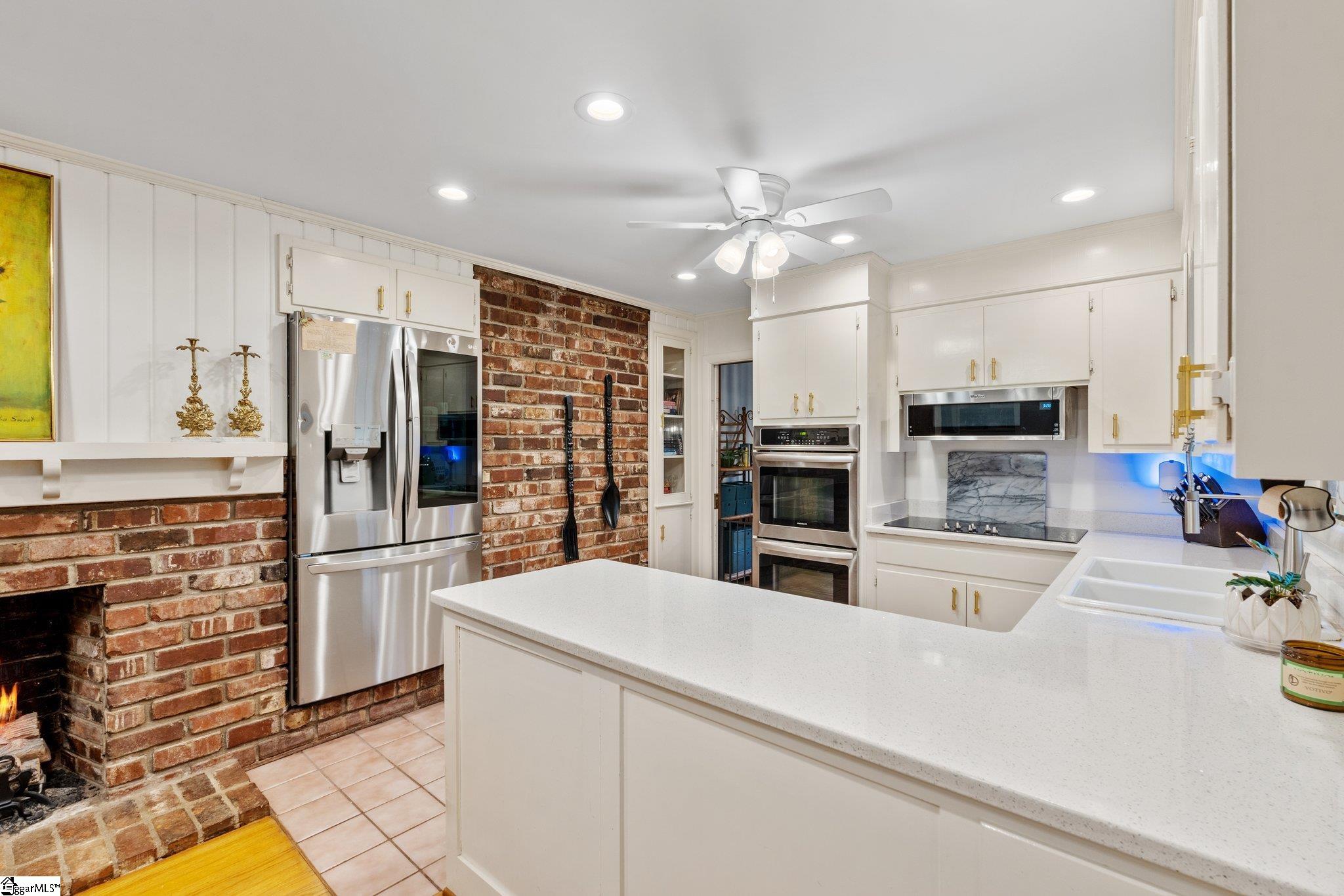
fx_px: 597
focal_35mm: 16
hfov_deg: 96.7
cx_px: 672
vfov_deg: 73.7
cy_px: 448
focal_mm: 16
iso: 250
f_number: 9
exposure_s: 1/2
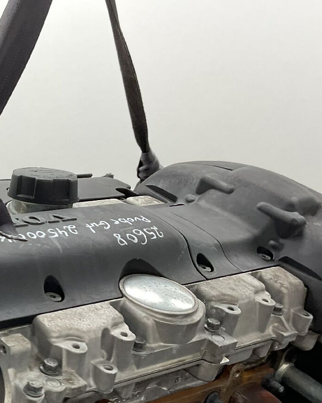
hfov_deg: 23.2
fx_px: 750
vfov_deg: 29.3
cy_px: 322
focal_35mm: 63
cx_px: -2
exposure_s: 1/50
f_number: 1.8
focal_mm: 3
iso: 80
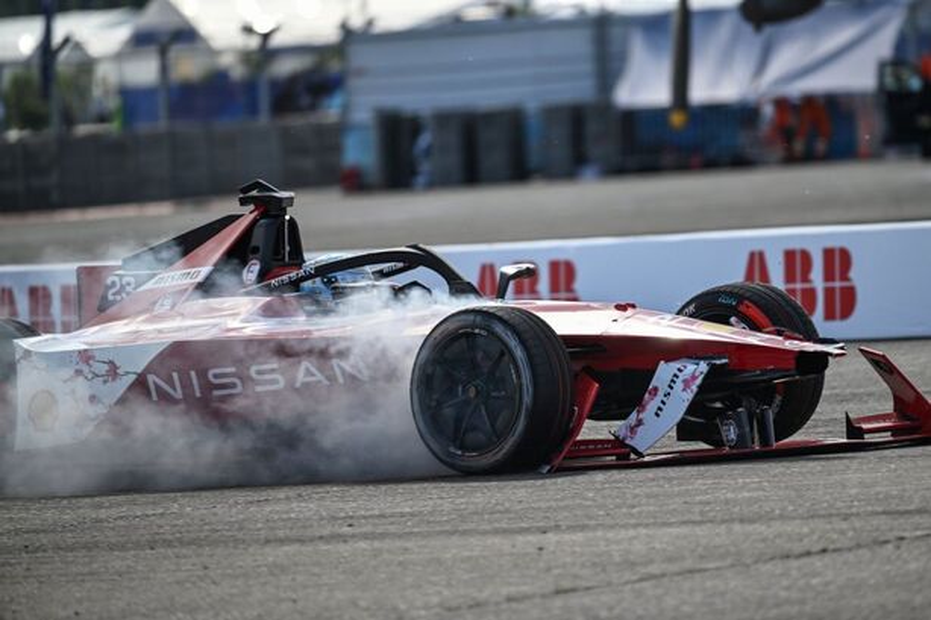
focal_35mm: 400
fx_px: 10341
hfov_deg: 5.2
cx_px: 466
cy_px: 310
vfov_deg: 3.4
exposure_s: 1/1600
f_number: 4.5
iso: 250
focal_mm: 400
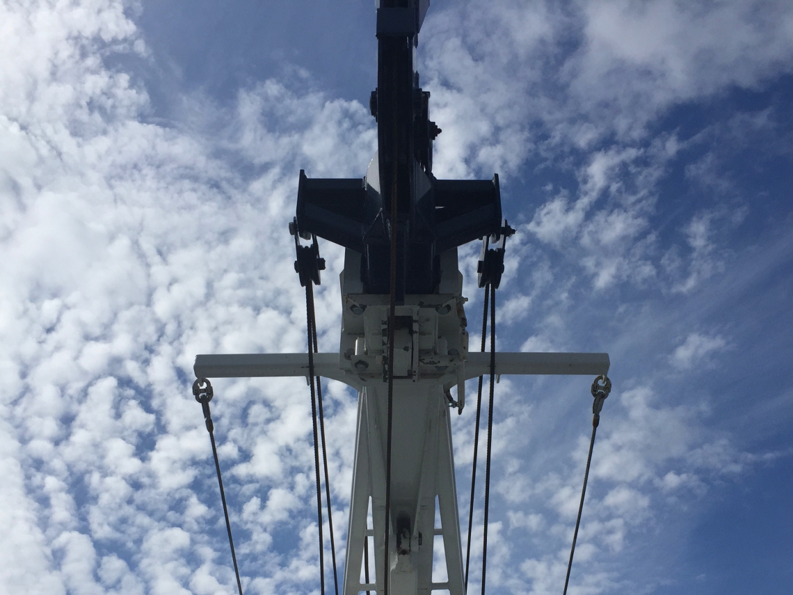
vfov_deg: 48.2
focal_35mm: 29
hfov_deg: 61.7
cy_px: 298
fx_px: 664
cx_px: 396
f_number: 2.2
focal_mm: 4.15
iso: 32
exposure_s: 1/5650
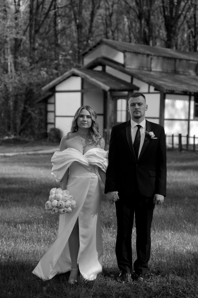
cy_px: 149
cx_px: 99
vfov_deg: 31.0
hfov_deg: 20.9
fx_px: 536
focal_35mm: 65
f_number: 2.8
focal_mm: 65
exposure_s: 1/500
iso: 50
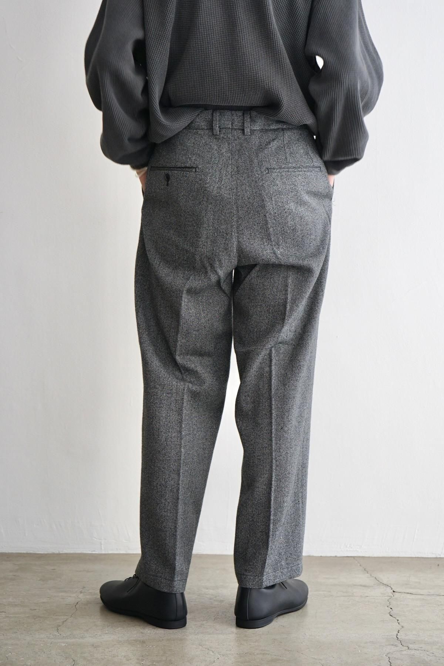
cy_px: 333
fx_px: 1036
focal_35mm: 56
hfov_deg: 24.2
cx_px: 222
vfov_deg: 35.6
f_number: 5
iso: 500
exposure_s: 1/60
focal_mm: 56
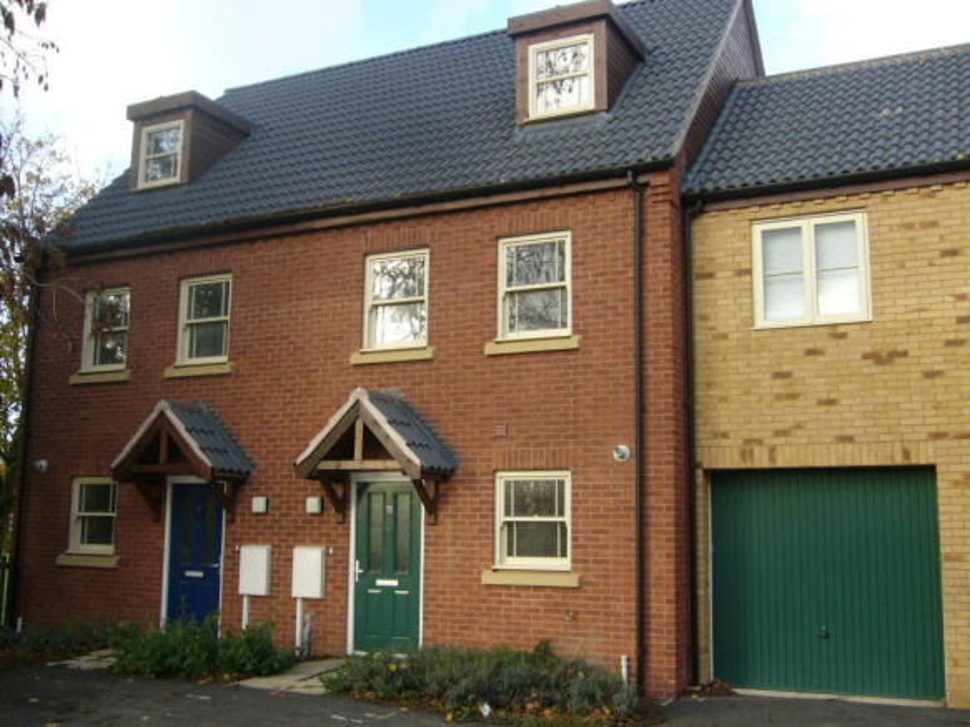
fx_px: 981
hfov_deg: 52.6
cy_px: 364
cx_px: 485
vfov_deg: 40.7
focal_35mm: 35
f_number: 2.8
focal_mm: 5.8
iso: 80
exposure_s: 1/160
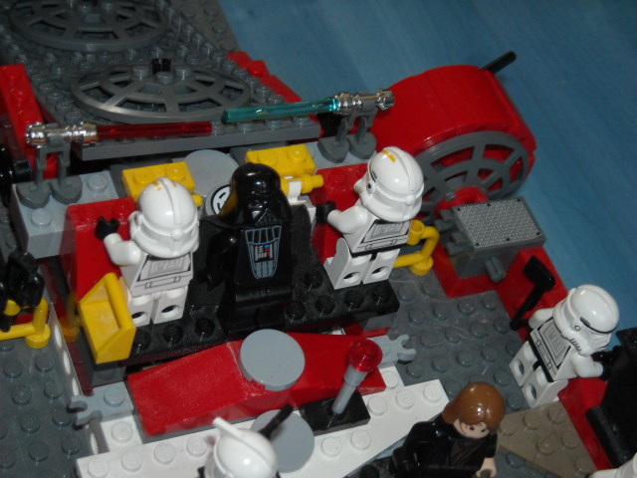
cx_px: 318
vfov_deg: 17.6
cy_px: 239
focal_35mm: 84
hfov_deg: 23.3
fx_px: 1546
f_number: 4.1
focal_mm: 13.73
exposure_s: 1/125
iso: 200
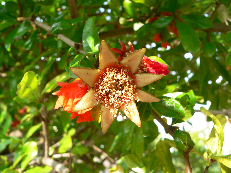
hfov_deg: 51.4
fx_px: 240
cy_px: 86
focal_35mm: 36
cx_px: 116
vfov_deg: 39.7
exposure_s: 1/125
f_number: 3.7
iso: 100
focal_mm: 6
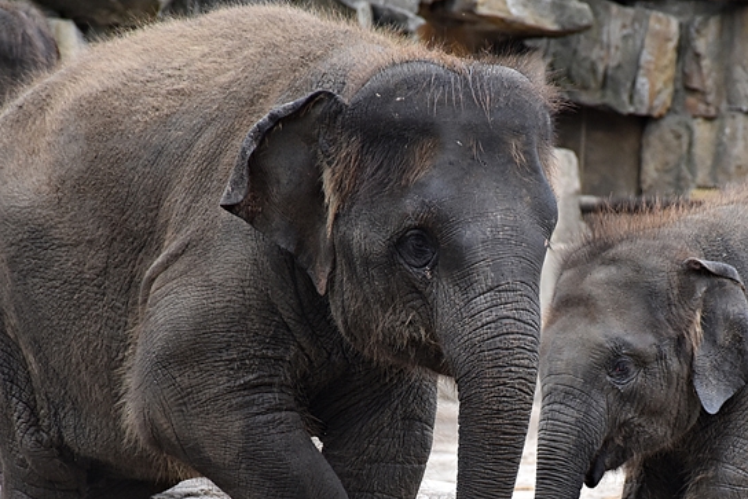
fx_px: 7627
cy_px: 456
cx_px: 536
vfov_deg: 3.7
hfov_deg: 5.6
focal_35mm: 367
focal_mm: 130
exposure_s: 1/250
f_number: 5.6
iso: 640
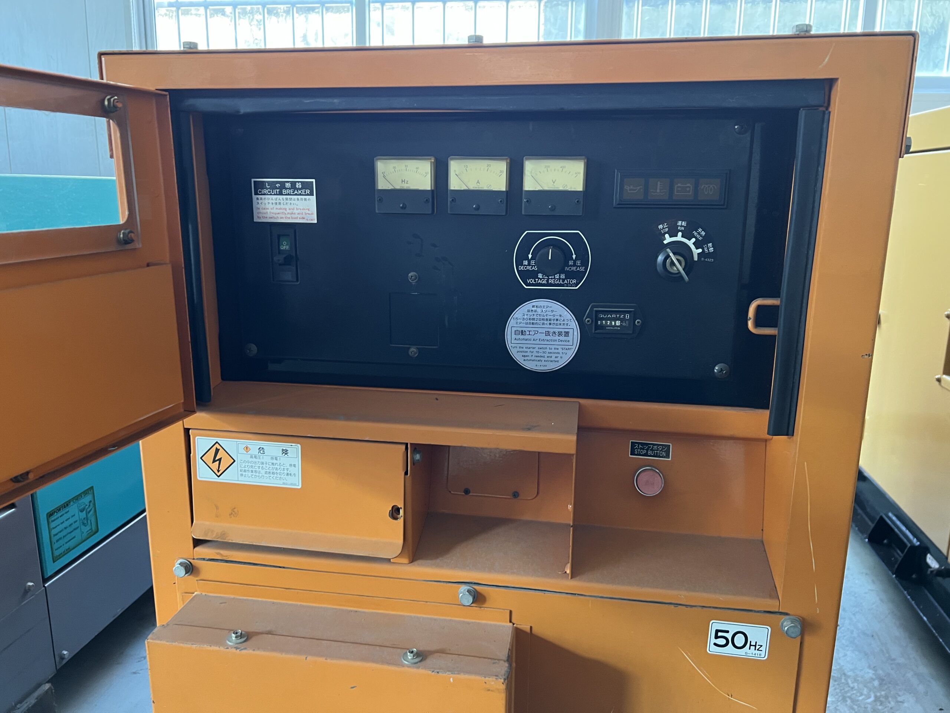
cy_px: 356
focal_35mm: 26
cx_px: 475
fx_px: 714
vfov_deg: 53.1
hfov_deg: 67.3
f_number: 1.5
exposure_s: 1/60
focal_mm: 5.7
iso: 400
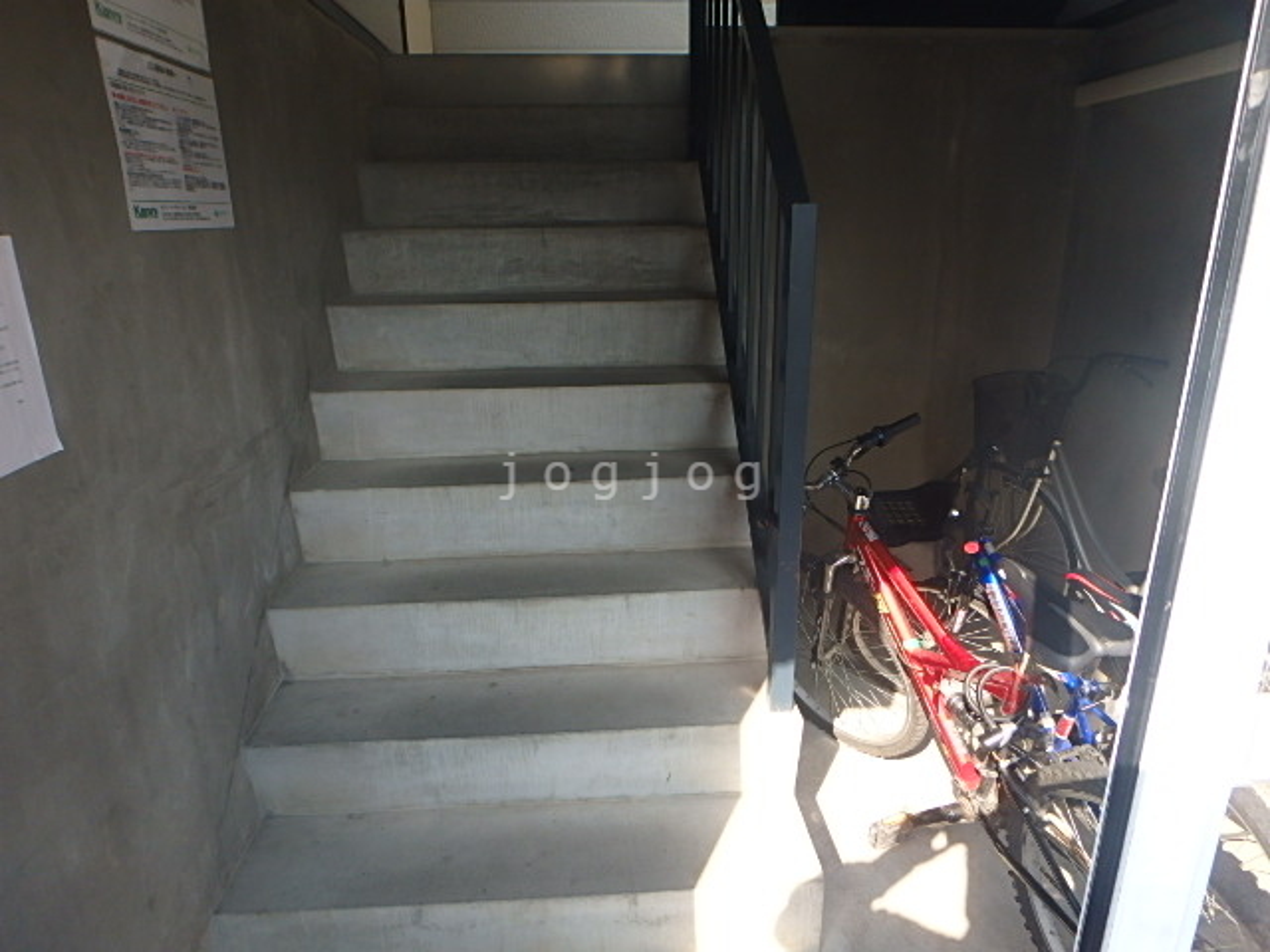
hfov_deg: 79.0
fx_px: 770
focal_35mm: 21
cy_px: 476
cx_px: 635
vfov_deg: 63.4
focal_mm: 3.7
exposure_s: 1/160
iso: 125
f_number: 3.5
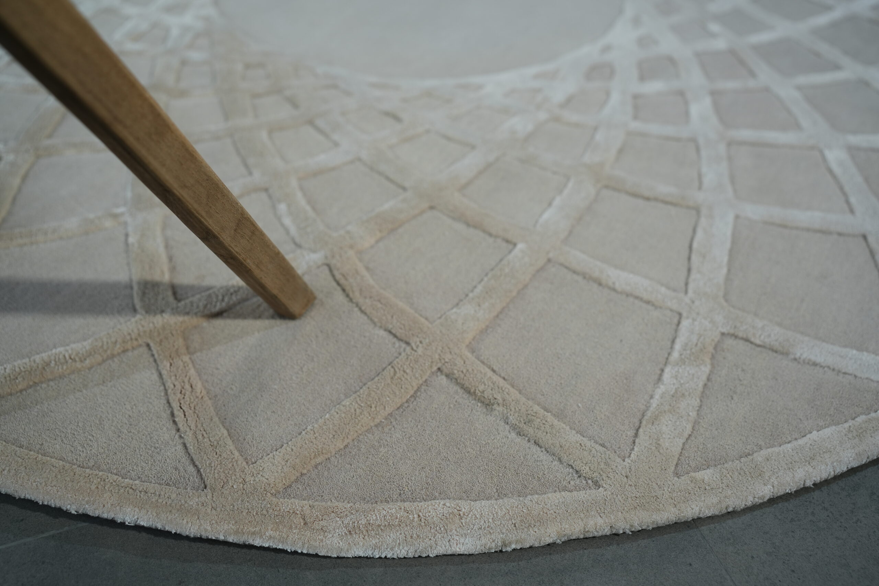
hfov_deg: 54.4
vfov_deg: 37.9
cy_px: 293
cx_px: 440
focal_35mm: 35
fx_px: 855
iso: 200
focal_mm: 35
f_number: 2.5
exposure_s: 1/640
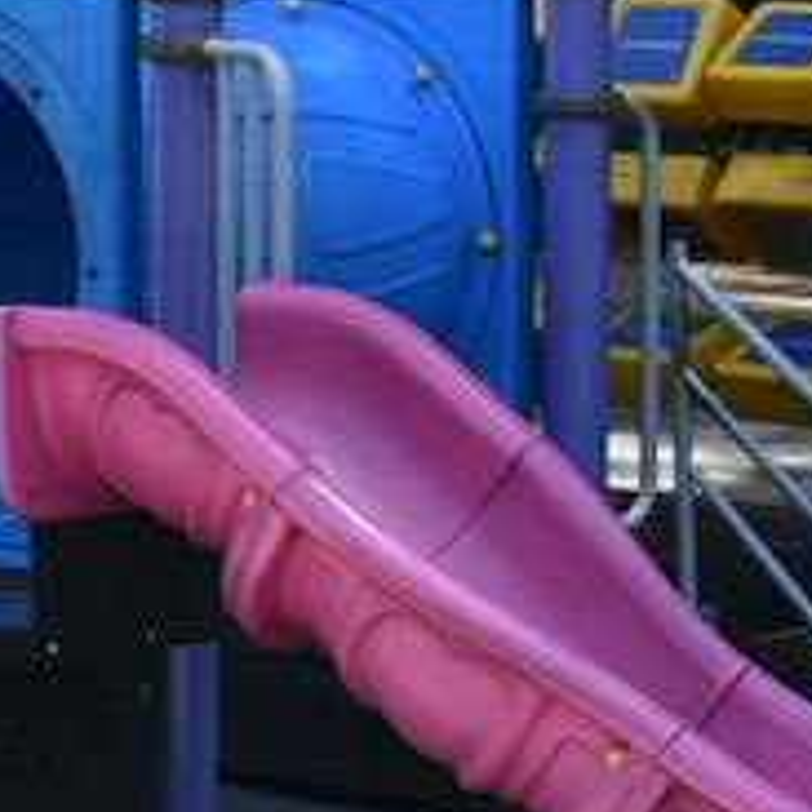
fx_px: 4883
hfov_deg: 8.7
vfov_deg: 9.4
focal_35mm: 184
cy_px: -204
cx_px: -1038
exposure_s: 1/1000
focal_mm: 22
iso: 200
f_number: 3.5
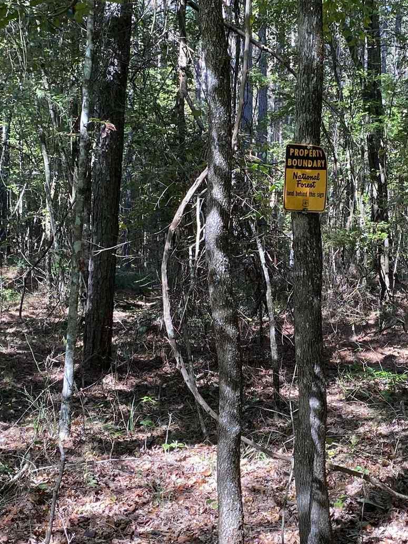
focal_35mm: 58
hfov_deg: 24.9
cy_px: 326
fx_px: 911
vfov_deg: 33.1
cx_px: 312
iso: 50
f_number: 1.8
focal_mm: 4.25
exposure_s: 1/122
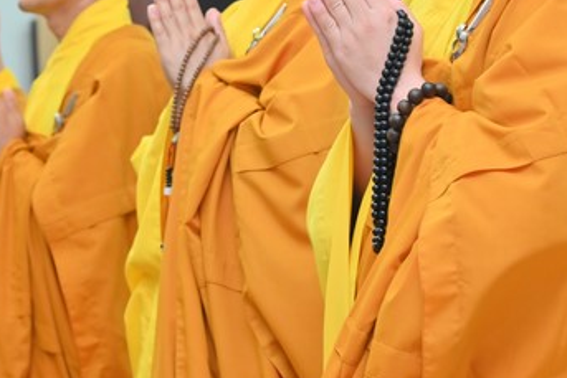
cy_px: 66
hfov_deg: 11.8
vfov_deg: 7.9
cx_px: 142
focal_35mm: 174
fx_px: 2742
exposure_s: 1/60
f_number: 5
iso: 1600
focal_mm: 92
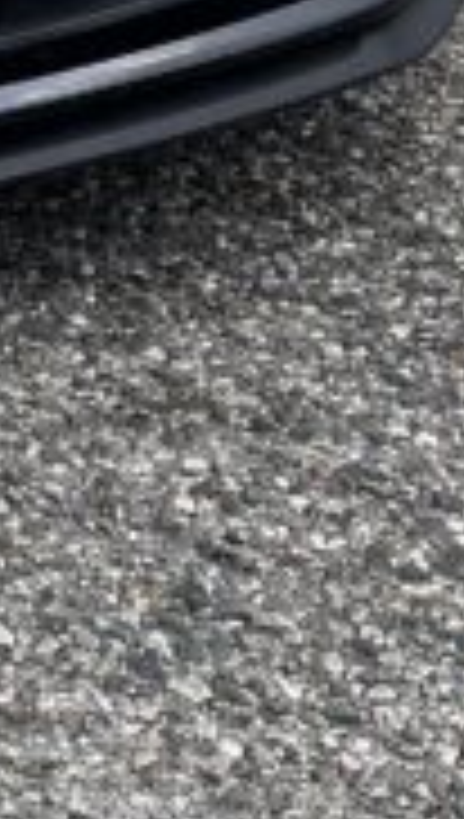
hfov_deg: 7.4
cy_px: -374
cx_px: -703
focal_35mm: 153
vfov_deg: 13.3
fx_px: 3331
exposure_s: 1/1067
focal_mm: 5.1
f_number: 1.6
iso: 32
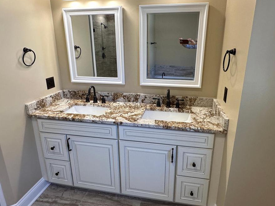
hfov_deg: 73.9
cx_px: 145
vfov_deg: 58.8
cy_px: 95
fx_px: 183
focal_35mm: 23
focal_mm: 2.22
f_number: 2.2
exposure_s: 1/120
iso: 160
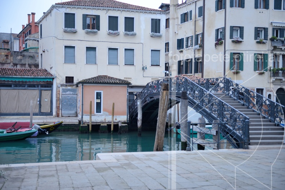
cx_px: 142
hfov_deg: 41.1
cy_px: 95
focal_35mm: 48
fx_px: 380
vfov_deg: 28.1
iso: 640
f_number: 2.8
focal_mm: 48
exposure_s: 1/80
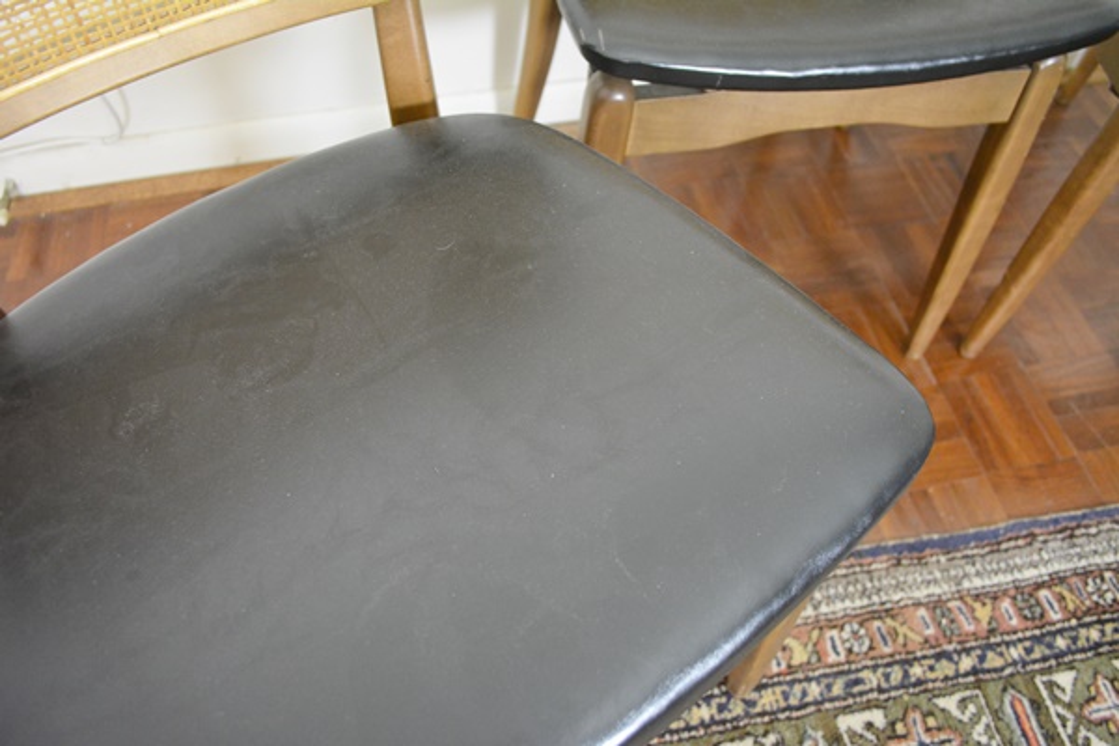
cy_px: 373
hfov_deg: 67.4
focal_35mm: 27
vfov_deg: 47.9
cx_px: 560
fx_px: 839
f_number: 3.5
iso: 2200
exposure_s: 1/30
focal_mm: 18
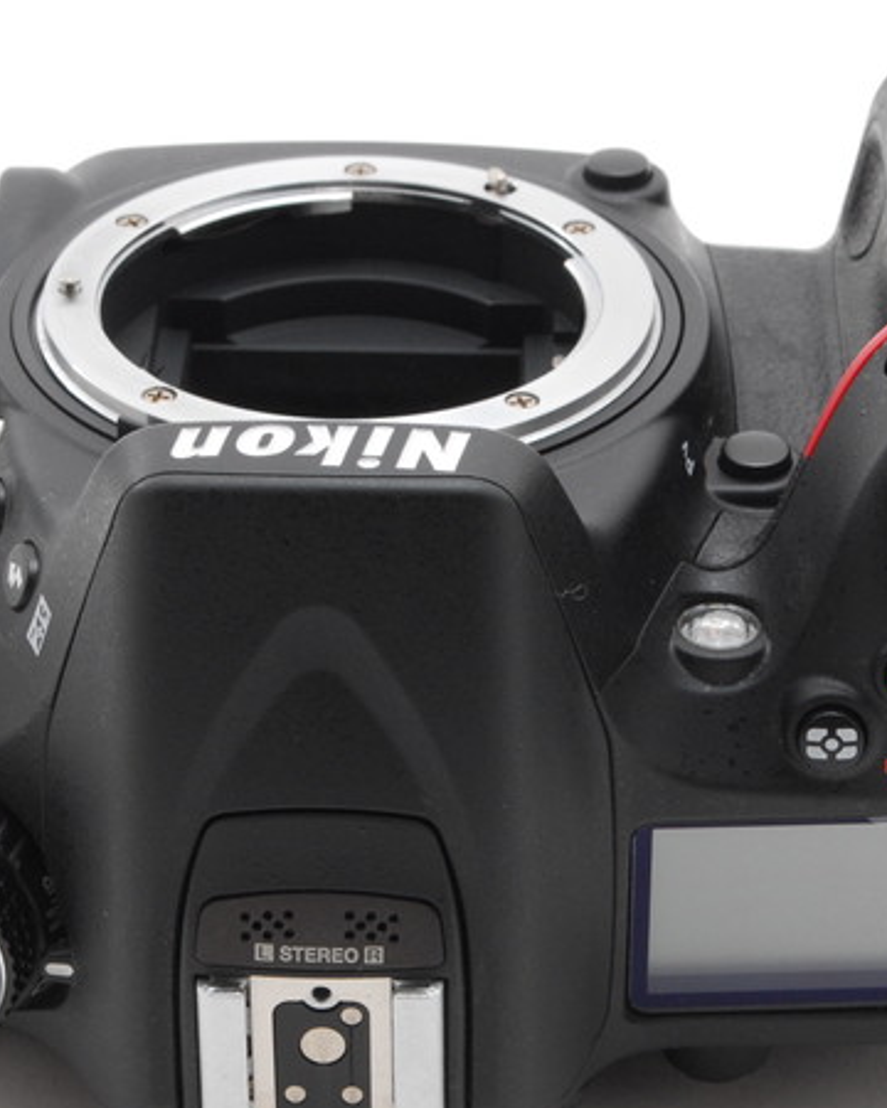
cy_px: 623
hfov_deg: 11.2
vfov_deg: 14.0
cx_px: 522
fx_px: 4523
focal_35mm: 138
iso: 400
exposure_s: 1/100
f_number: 16
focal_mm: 55
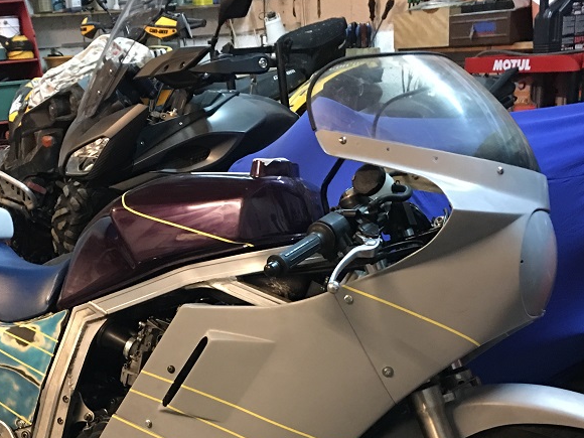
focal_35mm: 50
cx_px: 216
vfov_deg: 28.3
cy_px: 373
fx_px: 844
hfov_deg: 37.9
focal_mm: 4.15
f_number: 2.2
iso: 100
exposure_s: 1/4
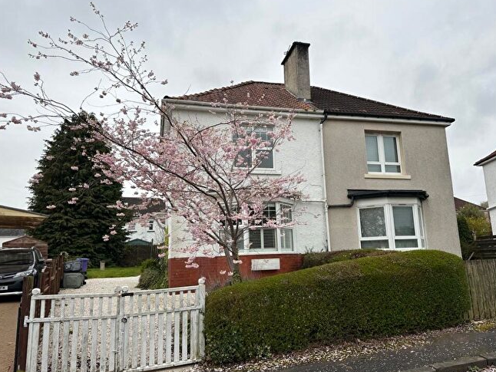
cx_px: 259
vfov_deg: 53.1
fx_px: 373
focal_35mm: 26
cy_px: 191
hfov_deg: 67.3
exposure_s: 1/756
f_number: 1.78
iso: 80
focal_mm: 6.86
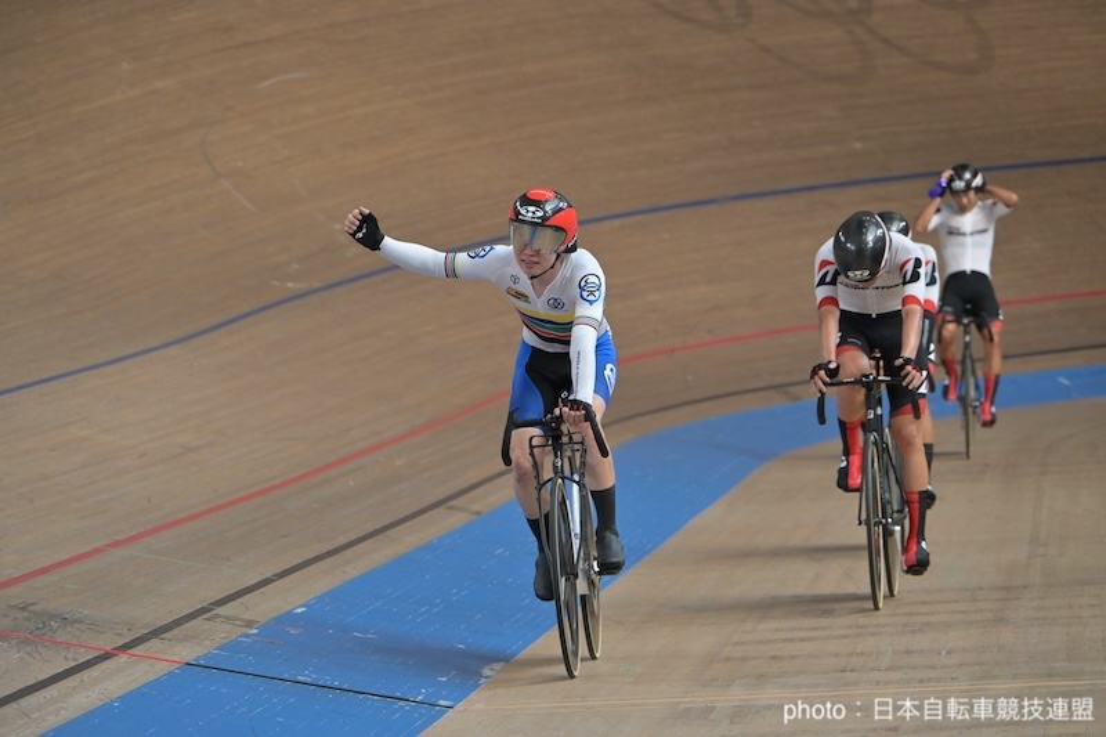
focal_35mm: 240
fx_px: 7371
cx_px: 553
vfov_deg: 5.7
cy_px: 368
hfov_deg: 8.6
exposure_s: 1/400
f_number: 8
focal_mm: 240
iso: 2500
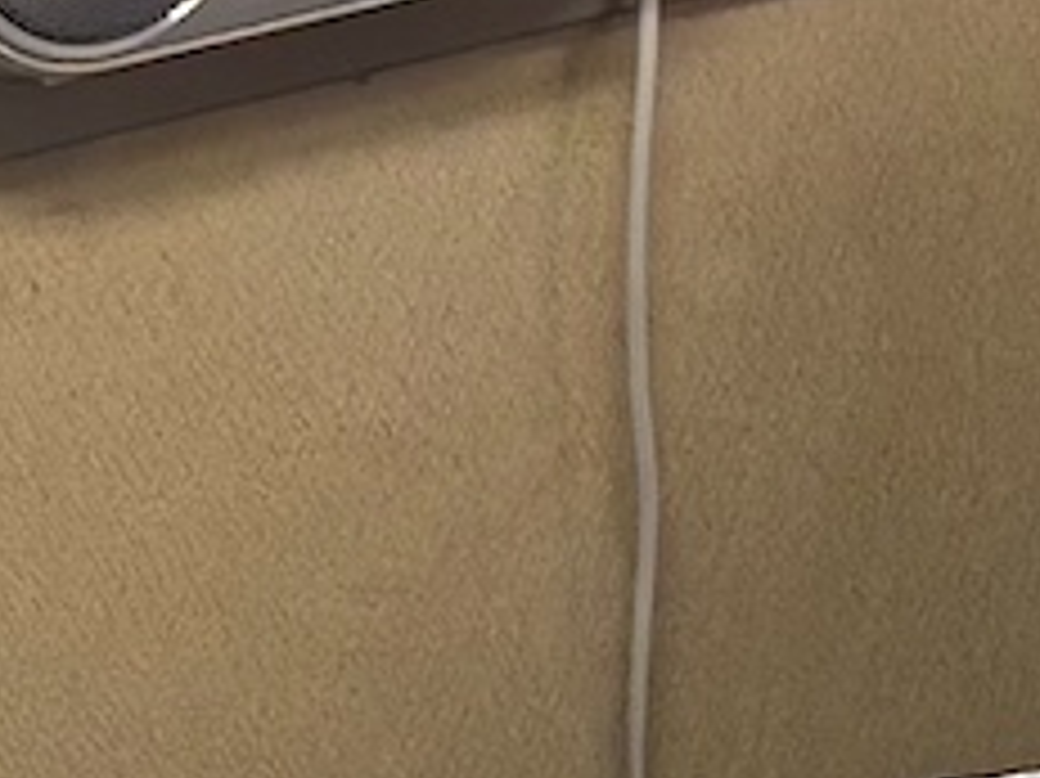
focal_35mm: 144
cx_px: 2148
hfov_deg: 12.0
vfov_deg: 10.3
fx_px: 4324
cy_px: 272
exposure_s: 1/100
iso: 50
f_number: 1.6
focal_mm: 5.96
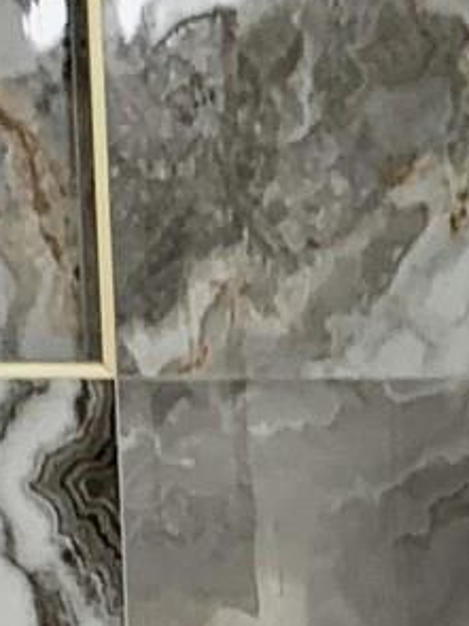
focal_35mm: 203
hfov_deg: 7.1
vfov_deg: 9.4
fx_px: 3670
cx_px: 925
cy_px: 974
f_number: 1.8
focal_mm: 4.25
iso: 25
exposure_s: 1/147
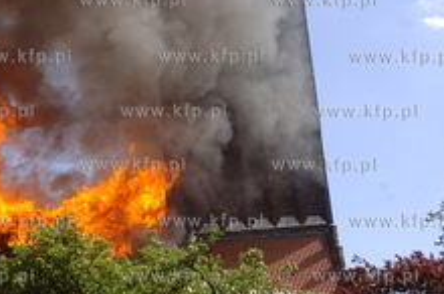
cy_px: 83
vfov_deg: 19.0
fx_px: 874
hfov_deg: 27.9
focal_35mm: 71
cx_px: 89
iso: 400
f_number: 8
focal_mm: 26
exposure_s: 1/500
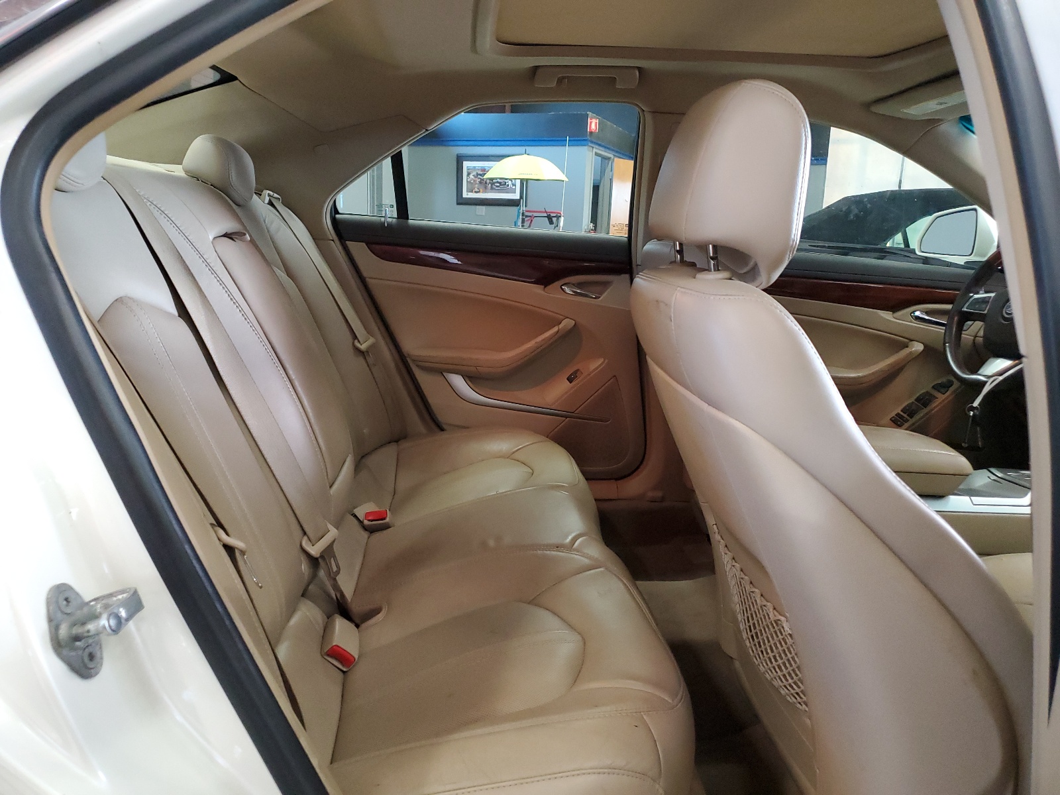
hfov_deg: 67.3
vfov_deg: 53.1
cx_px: 530
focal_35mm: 26
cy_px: 398
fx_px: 796
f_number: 1.5
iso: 322
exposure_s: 1/60.2
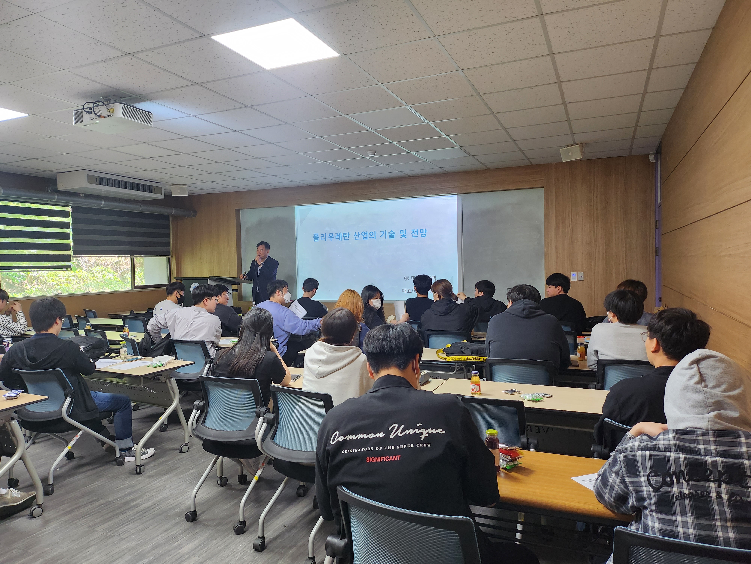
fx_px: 521
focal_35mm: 24
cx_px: 376
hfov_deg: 71.6
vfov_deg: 56.8
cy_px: 282
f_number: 1.8
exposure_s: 1/120
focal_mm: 5
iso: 400
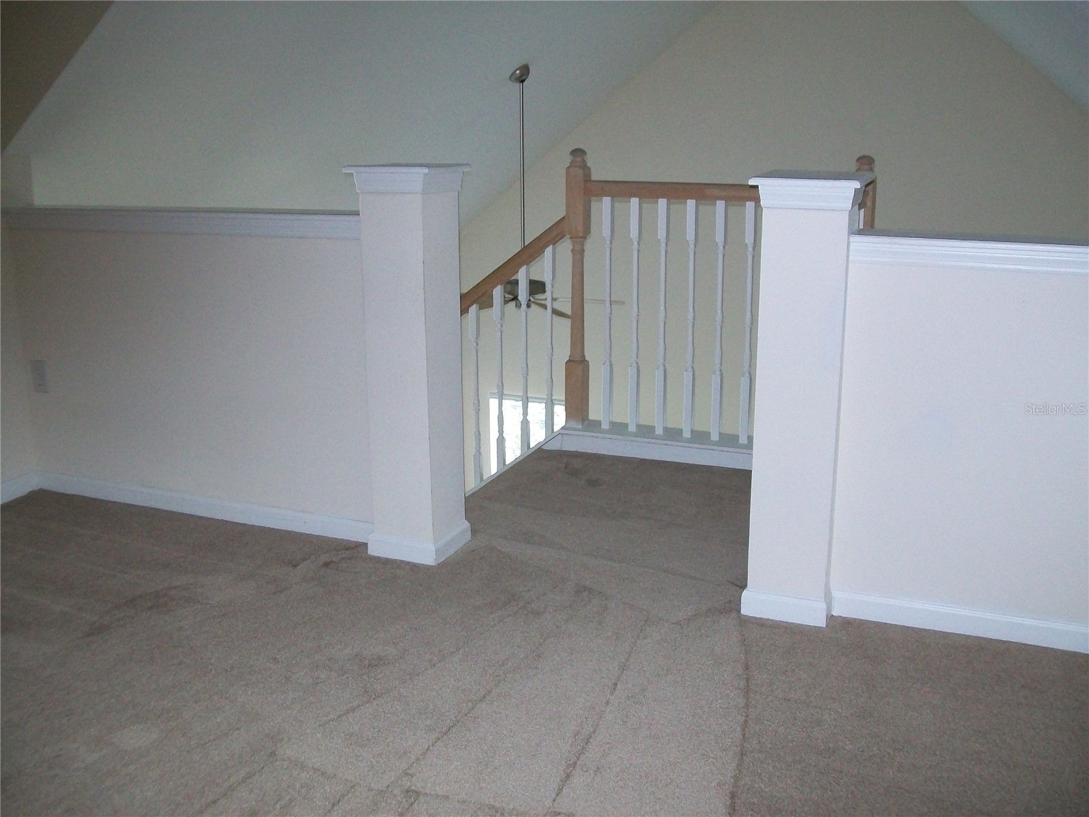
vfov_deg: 39.7
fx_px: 1133
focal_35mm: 36
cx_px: 544
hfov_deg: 51.4
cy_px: 408
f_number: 2.7
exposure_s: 1/60
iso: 160
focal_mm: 6
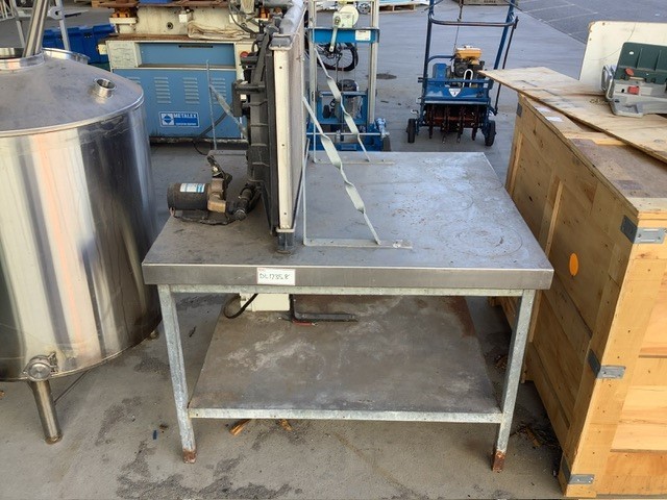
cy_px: 250
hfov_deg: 58.4
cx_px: 334
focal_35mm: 31
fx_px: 597
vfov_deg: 45.4
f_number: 2.4
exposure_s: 1/100
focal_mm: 3.3
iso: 25
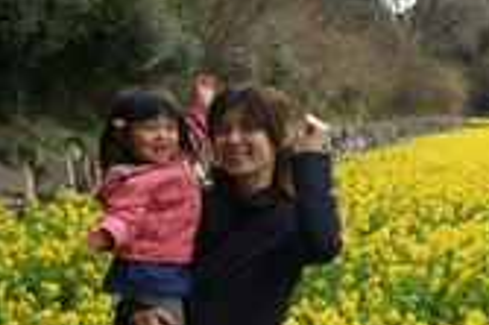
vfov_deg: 16.4
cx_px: 609
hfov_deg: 22.3
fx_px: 1126
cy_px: 124
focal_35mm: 83
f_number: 5.6
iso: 200
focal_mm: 22
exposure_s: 1/200
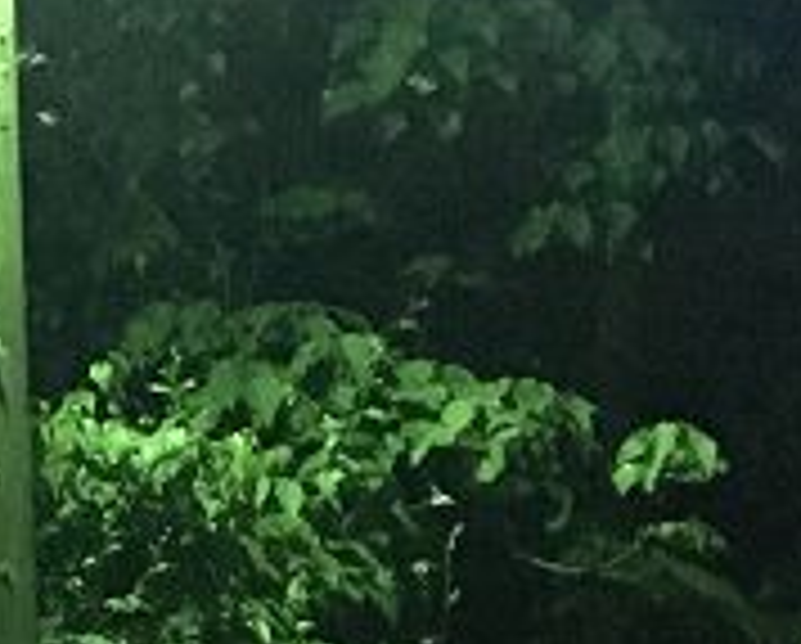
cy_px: 594
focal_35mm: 122
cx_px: -36
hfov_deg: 15.4
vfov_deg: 12.6
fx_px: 2897
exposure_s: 1/15
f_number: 2.2
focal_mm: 4.15
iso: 2000
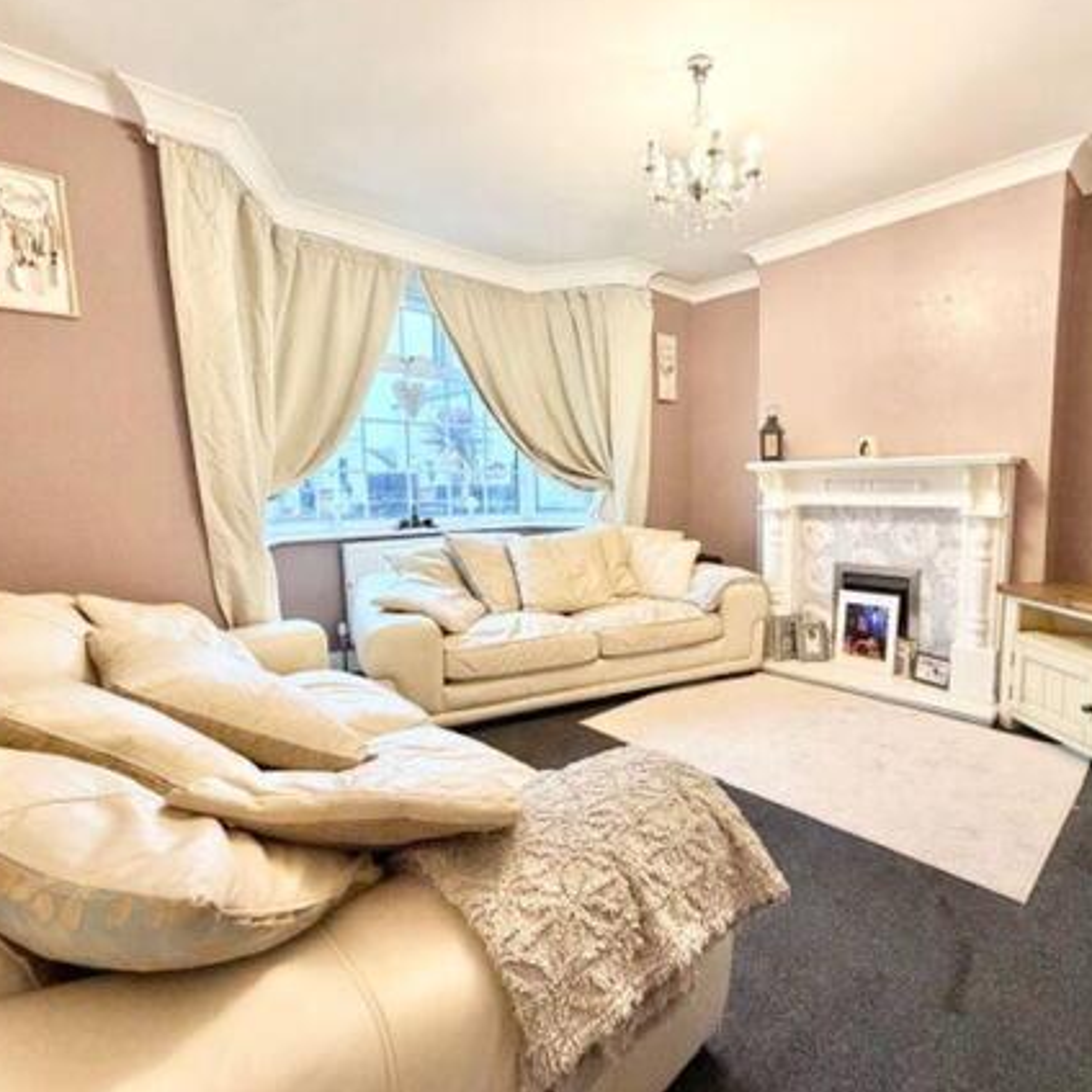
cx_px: 635
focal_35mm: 17
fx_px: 607
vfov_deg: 84.0
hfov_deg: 83.3
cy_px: 545
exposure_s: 1/50
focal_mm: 2.22
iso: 400
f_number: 2.2
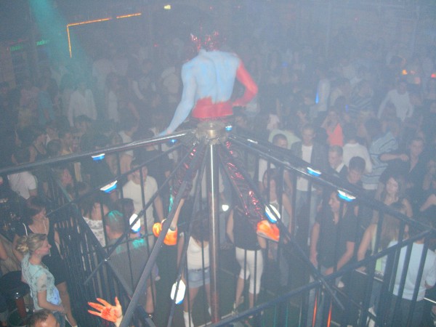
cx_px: 218
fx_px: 479
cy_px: 164
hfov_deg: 49.0
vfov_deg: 37.7
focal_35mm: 38
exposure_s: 1/60
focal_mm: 7.9
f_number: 2.8
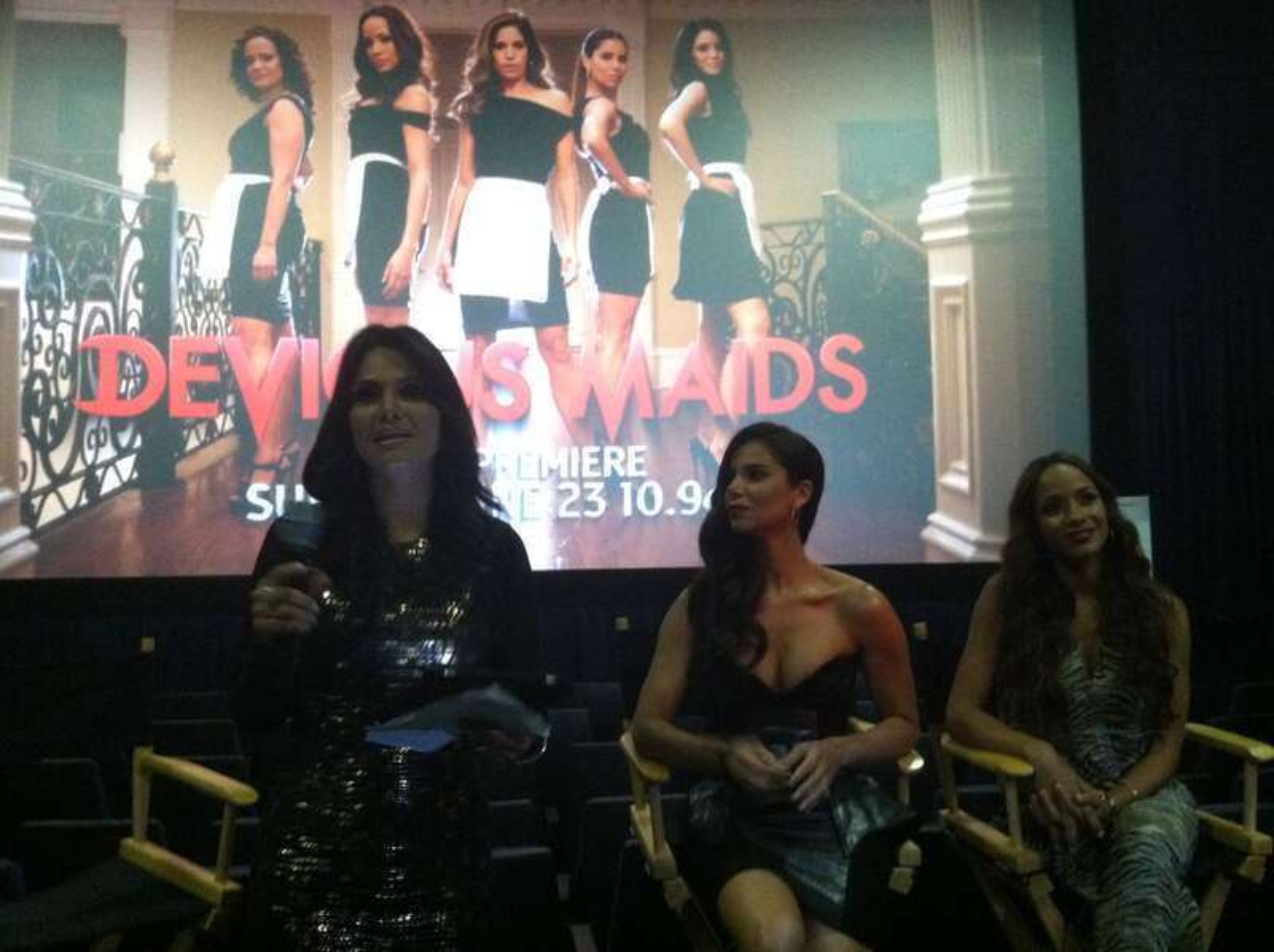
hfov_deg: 52.7
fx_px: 1287
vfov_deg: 40.6
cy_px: 476
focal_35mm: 35
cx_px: 637
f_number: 2.8
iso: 800
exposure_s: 1/15
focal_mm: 3.85
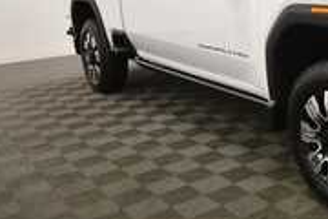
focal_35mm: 49
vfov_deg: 27.1
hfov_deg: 35.0
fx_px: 446
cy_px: 52
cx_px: 355
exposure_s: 1/160
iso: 800
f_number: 5
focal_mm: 15
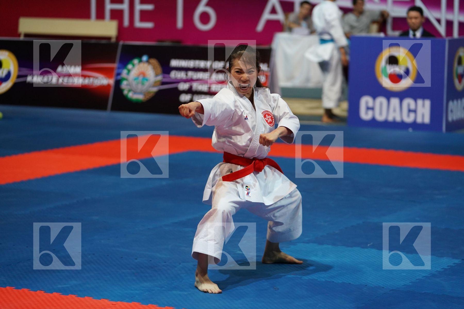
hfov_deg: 17.3
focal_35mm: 118
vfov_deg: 11.6
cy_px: 154
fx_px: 1521
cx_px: 232
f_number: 2.8
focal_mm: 118
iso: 2000
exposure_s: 1/500
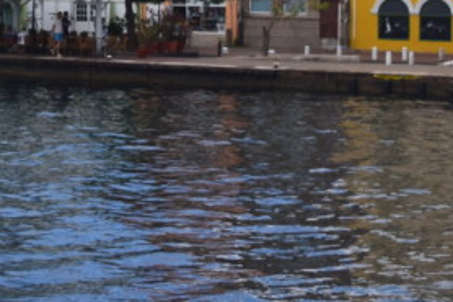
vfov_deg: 9.0
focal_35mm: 149
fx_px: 1876
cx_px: -41
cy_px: -126
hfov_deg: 13.5
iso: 360
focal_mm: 23
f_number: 11
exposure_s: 1/500
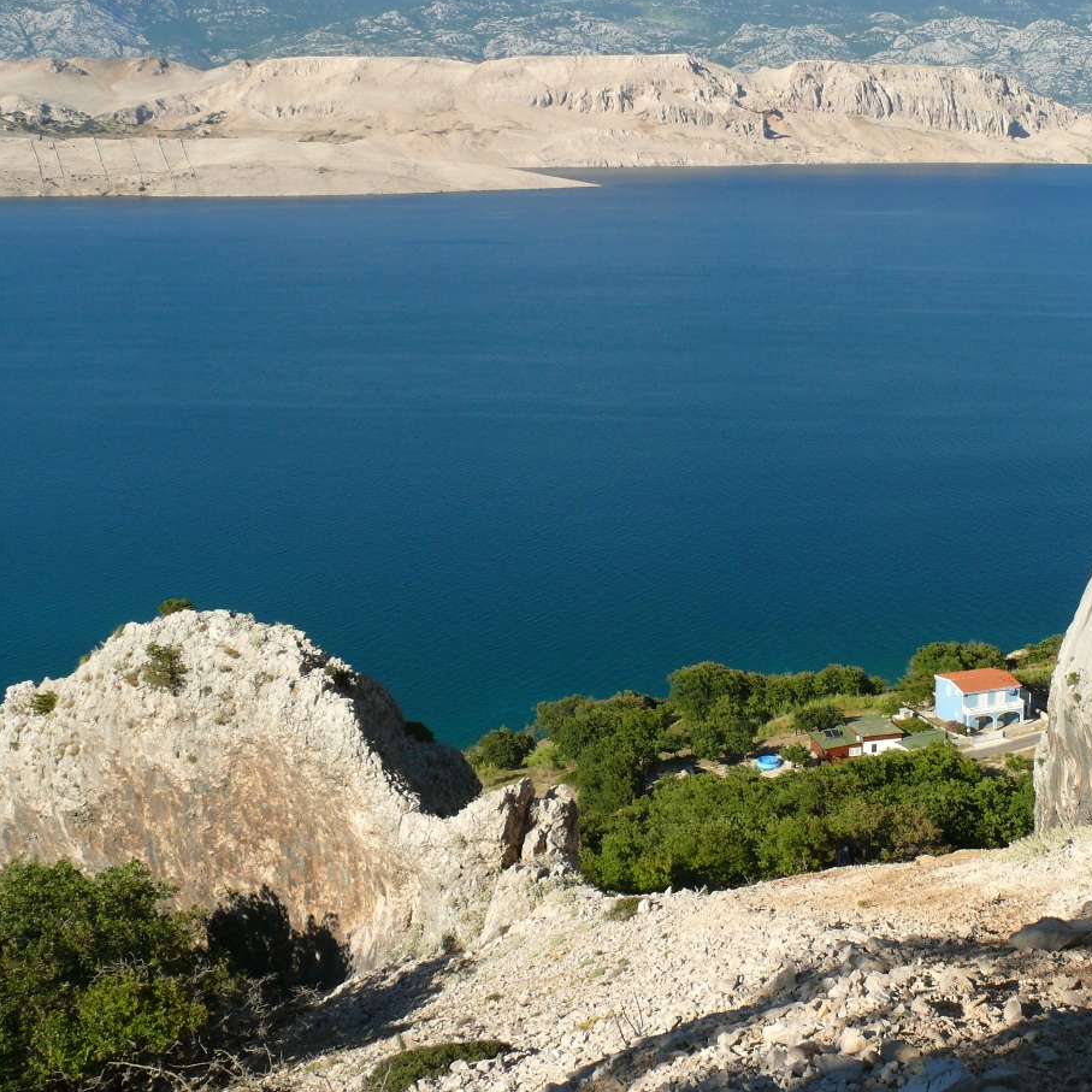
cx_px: 862
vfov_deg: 34.7
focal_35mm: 49
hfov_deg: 33.7
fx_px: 1749
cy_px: 509
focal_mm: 7.4
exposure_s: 1/200
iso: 100
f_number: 5
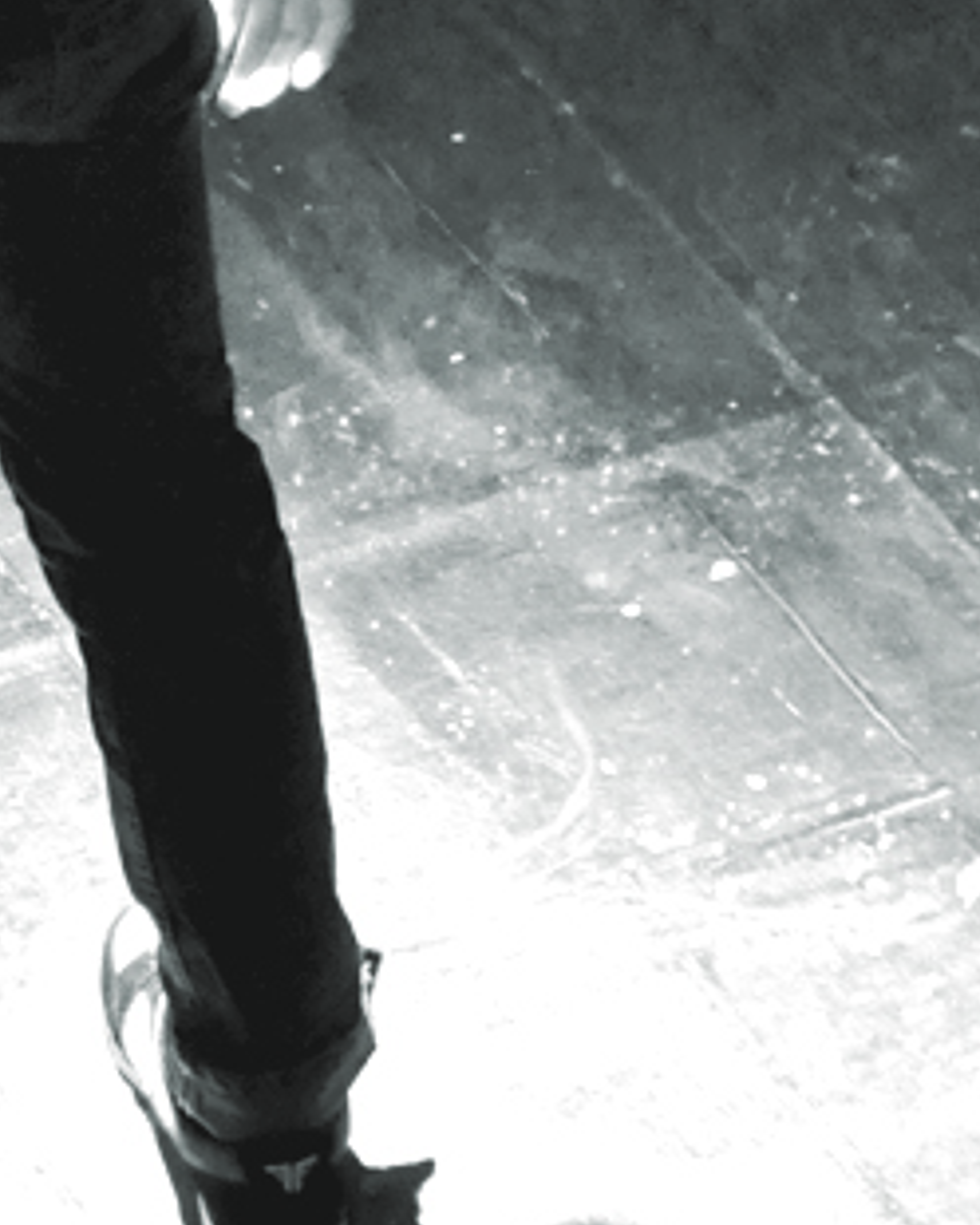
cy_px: -49
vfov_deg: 8.6
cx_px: 73
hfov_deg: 6.9
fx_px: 8126
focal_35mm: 224
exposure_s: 1/60
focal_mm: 35
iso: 2500
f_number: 4.2
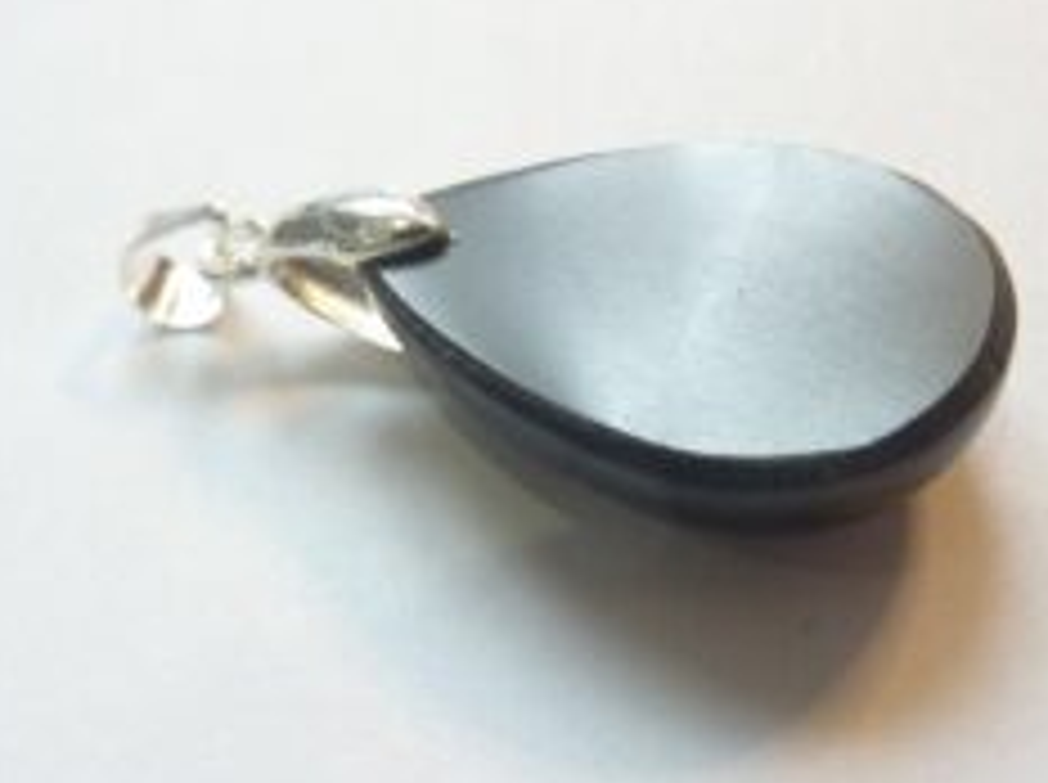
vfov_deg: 33.5
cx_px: 558
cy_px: 428
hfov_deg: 43.9
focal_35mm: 43
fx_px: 1300
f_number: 3.3
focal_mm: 4.1
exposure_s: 1/30
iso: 125
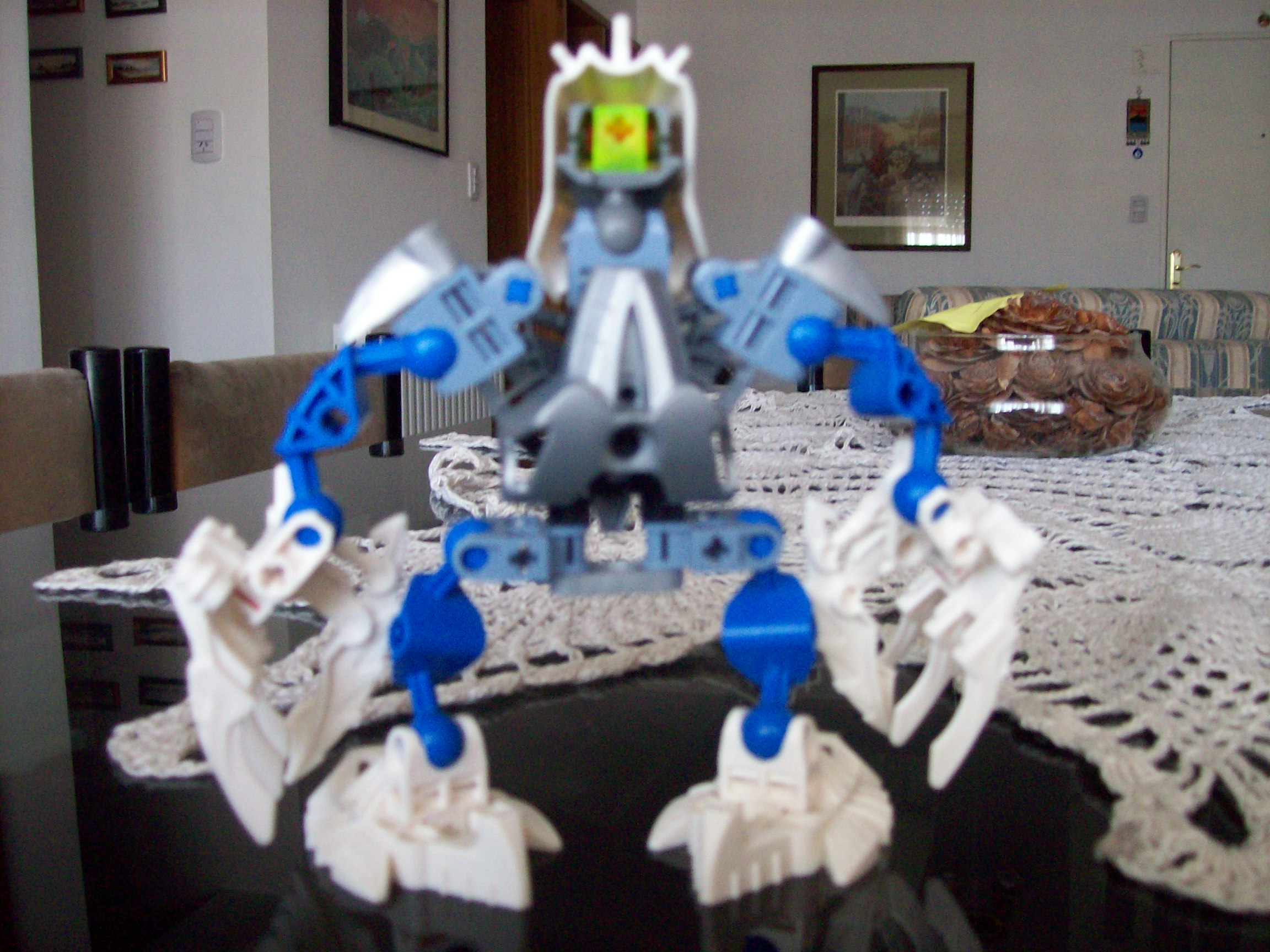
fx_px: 1321
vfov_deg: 39.7
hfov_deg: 51.4
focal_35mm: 36
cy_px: 476
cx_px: 635
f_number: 2.7
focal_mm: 6
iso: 160
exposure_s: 1/16.1
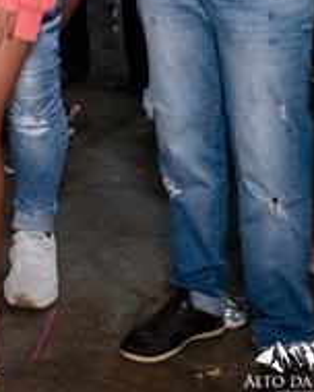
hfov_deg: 10.4
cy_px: -101
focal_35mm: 132
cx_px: -387
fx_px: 1533
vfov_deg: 14.1
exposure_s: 1/125
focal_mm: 24
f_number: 3.2
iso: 2500
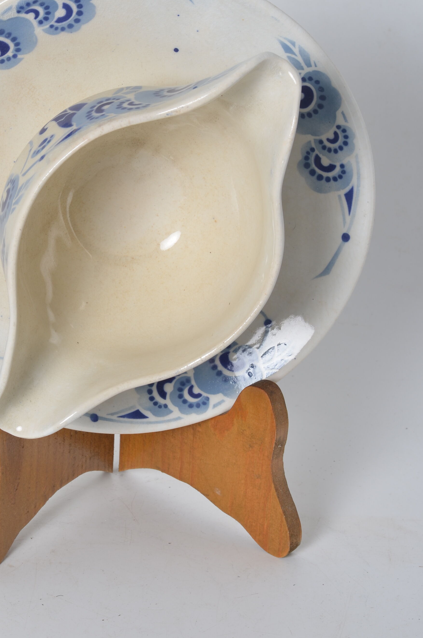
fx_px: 1859
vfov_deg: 19.5
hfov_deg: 13.0
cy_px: 344
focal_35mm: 105
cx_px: 145
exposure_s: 1/125
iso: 100
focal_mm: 50
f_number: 11
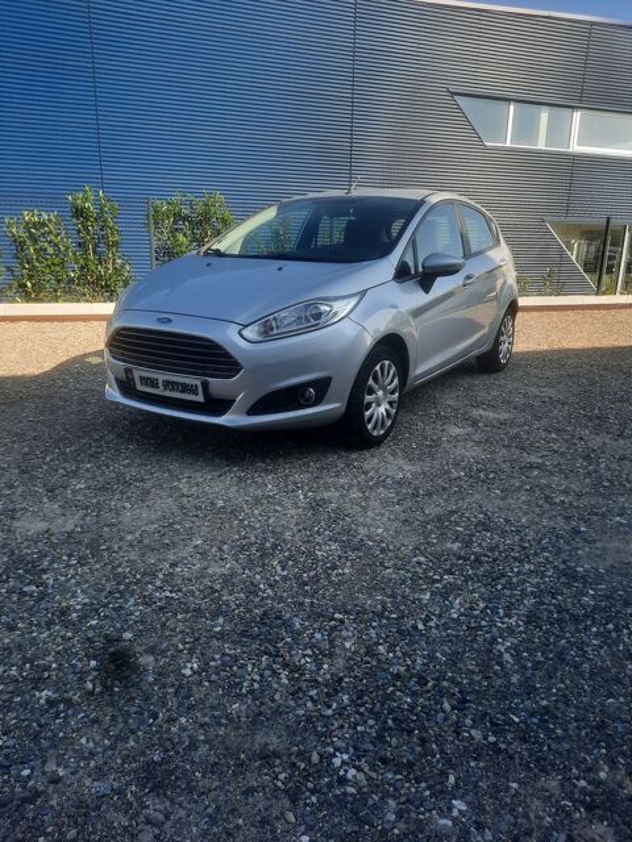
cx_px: 316
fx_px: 609
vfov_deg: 69.4
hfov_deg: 54.9
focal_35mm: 25
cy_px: 421
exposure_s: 1/319
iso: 32
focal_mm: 4.6
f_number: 2
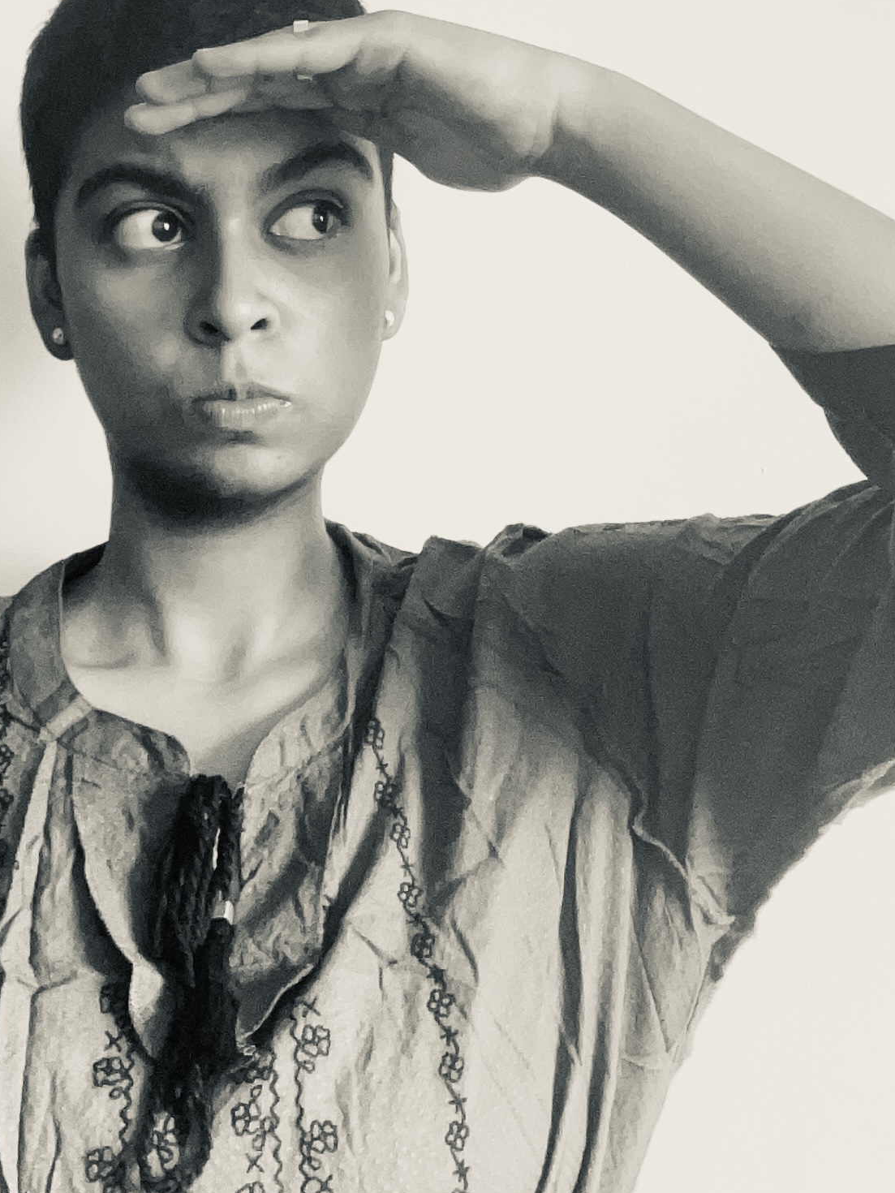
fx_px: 2171
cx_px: 389
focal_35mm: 63
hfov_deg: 23.3
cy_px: 443
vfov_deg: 30.6
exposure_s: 1/60
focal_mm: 2.71
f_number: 2.2
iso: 125
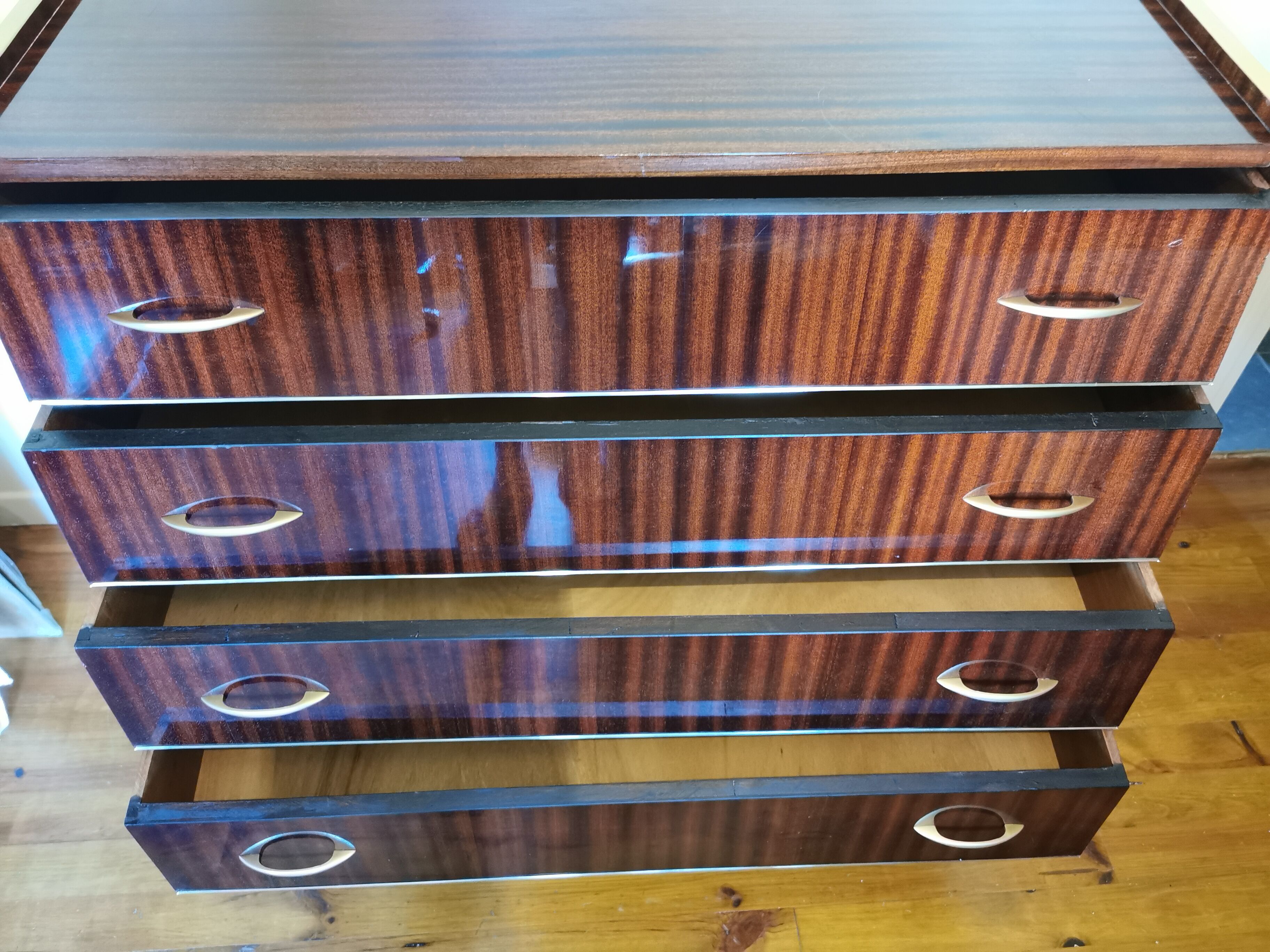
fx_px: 991
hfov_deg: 65.3
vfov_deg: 51.4
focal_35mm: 27
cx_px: 635
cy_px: 476
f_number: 1.6
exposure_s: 1/30
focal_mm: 5.56
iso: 500
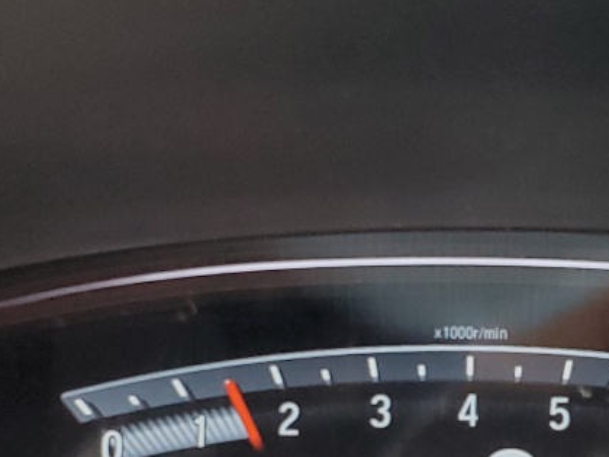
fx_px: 1742
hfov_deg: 19.8
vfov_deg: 14.3
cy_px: 590
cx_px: 387
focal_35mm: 99
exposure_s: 1/120
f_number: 1.5
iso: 71
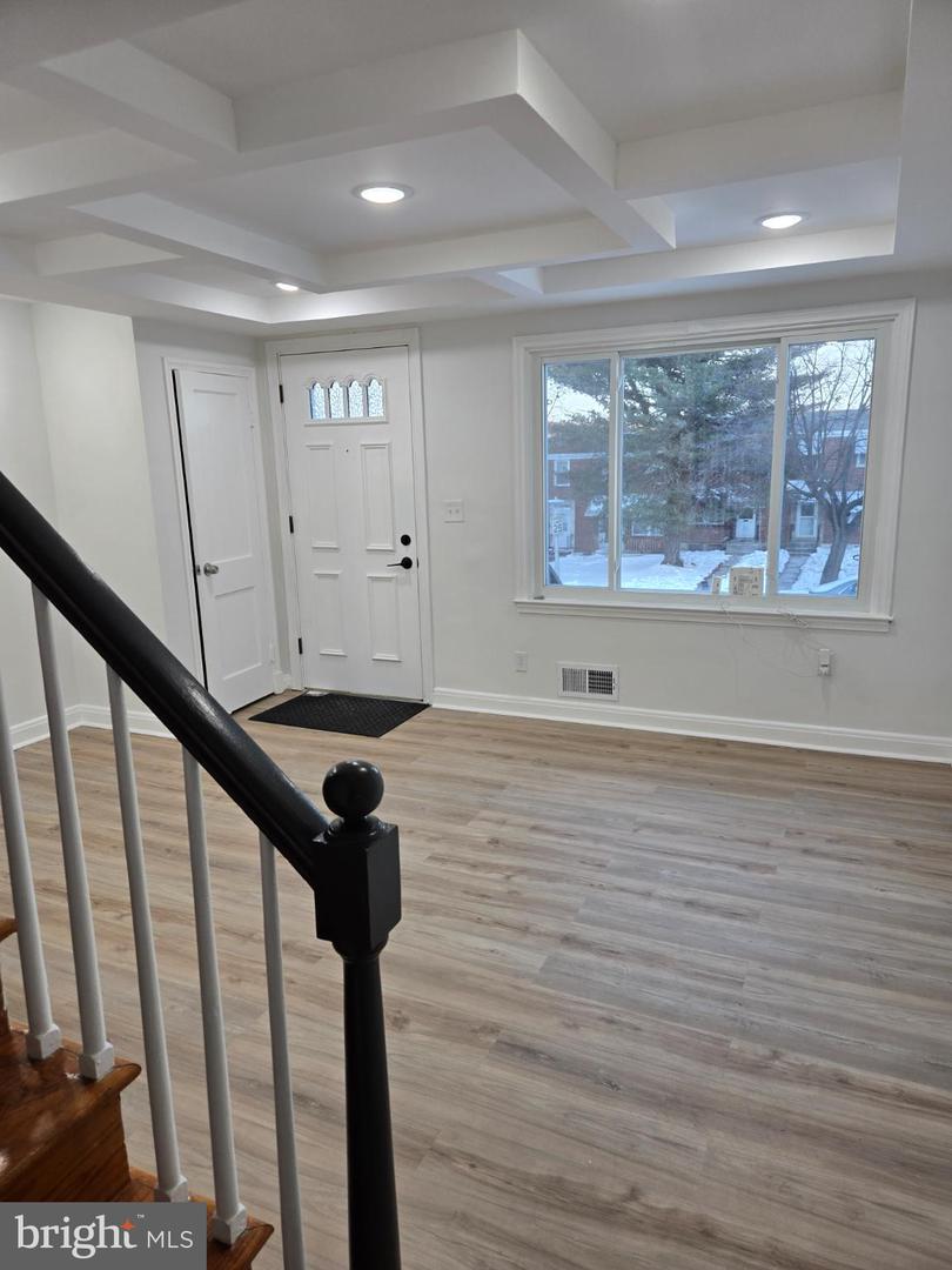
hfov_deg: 58.9
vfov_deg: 73.9
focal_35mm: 23
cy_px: 635
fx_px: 843
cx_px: 476
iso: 64
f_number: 1.8
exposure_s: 1/120
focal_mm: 5.4
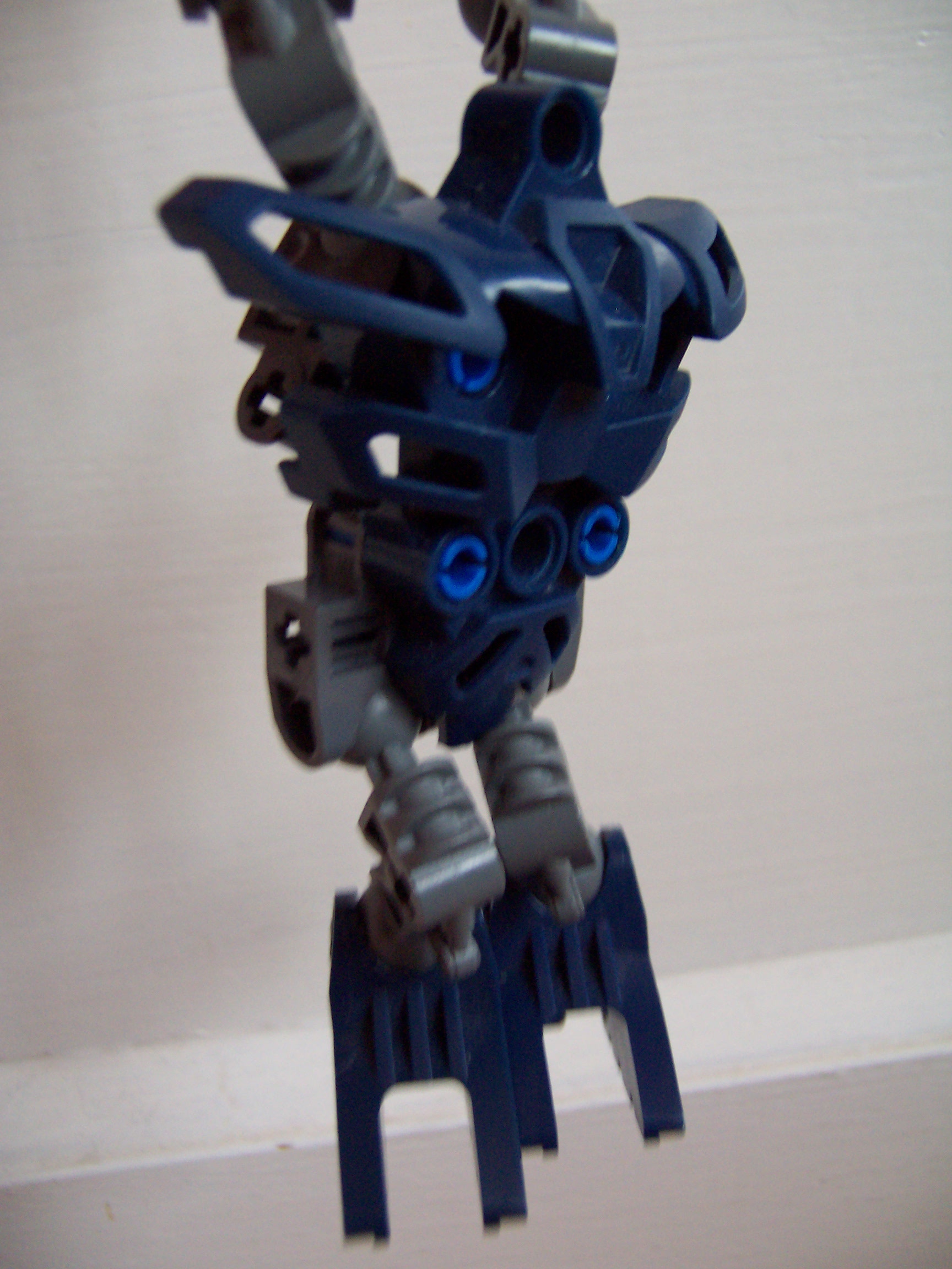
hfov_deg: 42.9
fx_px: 1210
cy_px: 634
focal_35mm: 33
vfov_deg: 55.4
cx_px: 476
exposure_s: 1/15
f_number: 2.8
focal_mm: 5.5
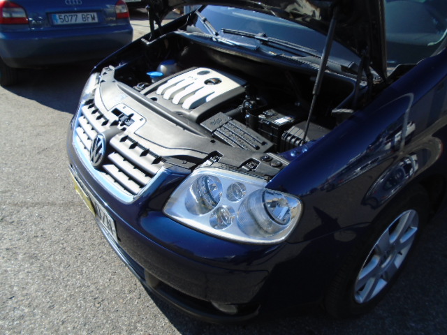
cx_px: 224
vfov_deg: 53.1
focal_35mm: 26
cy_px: 168
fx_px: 336
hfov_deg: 67.3
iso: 100
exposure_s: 1/800
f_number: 3.2
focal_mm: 4.6
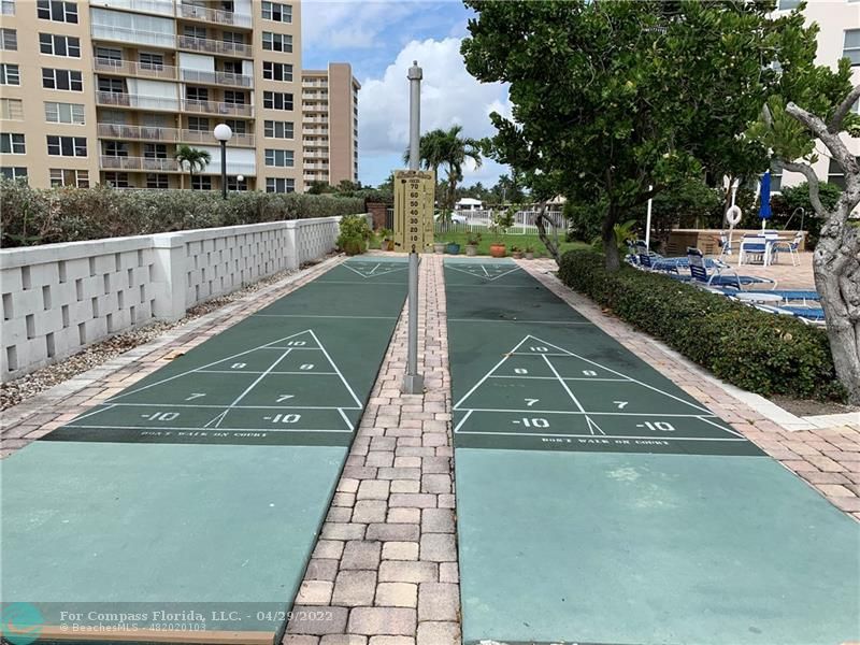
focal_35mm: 26
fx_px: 646
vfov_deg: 53.1
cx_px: 430
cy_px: 322
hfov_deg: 67.3
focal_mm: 4.25
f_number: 1.8
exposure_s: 1/2033
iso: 25
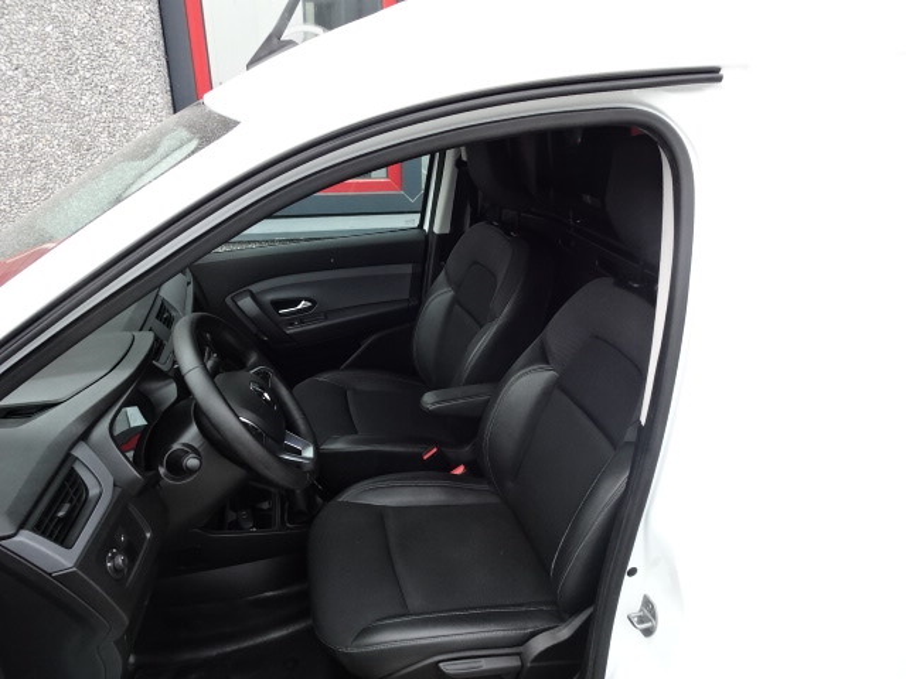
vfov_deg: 56.8
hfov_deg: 71.6
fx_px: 628
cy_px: 340
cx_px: 453
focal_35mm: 24
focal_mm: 4.25
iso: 320
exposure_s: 1/250
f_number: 3.5
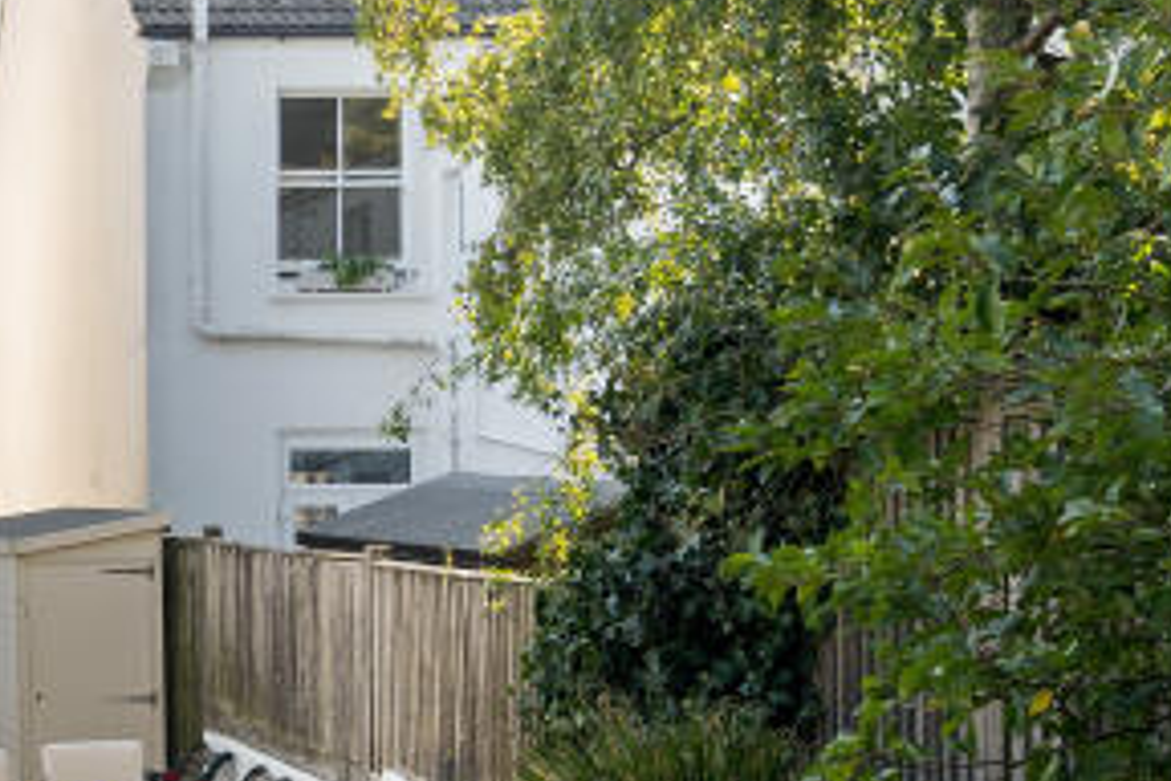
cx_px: -366
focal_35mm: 71
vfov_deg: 19.1
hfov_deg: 24.6
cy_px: 576
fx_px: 2309
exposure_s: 1/100
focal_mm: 20
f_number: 10
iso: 500
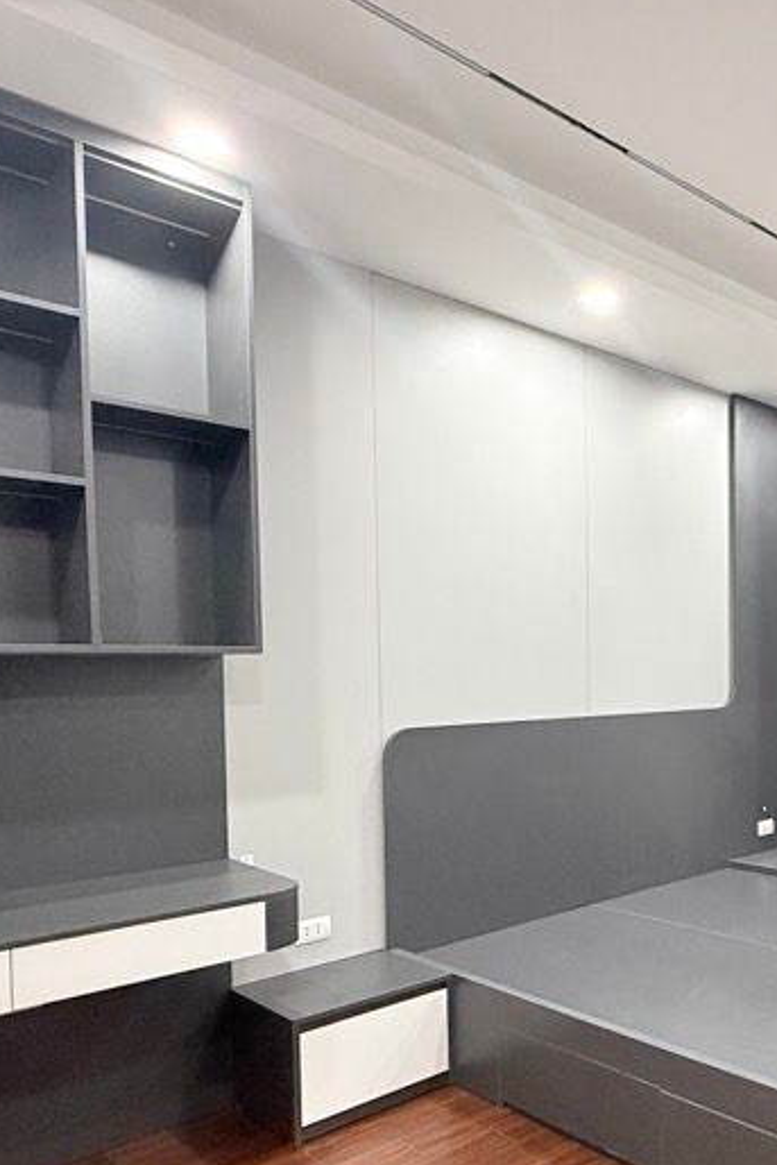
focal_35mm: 29
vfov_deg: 63.1
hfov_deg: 41.7
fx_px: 938
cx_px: 689
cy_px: 698
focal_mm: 2.22
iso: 320
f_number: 2.2
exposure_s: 1/100
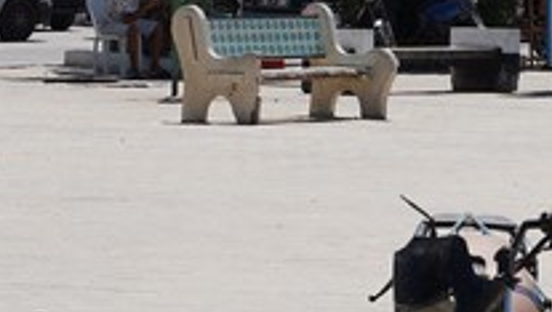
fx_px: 4440
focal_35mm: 303
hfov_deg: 7.0
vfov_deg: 4.0
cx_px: 861
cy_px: -232
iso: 100
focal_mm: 50
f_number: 8
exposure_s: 1/400
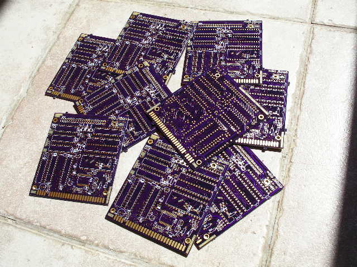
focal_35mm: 37
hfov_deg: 50.1
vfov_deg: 38.7
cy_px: 134
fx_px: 382
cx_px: 178
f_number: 7.2
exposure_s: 1/500
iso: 200
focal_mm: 7.8
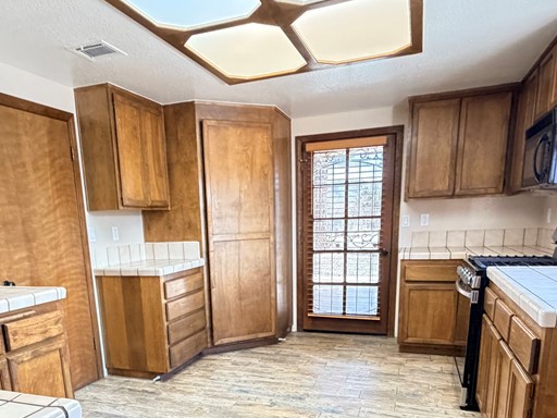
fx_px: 451
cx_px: 235
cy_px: 329
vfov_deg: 47.3
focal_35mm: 28
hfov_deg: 63.1
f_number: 2.2
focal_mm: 2.22
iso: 640
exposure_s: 1/60
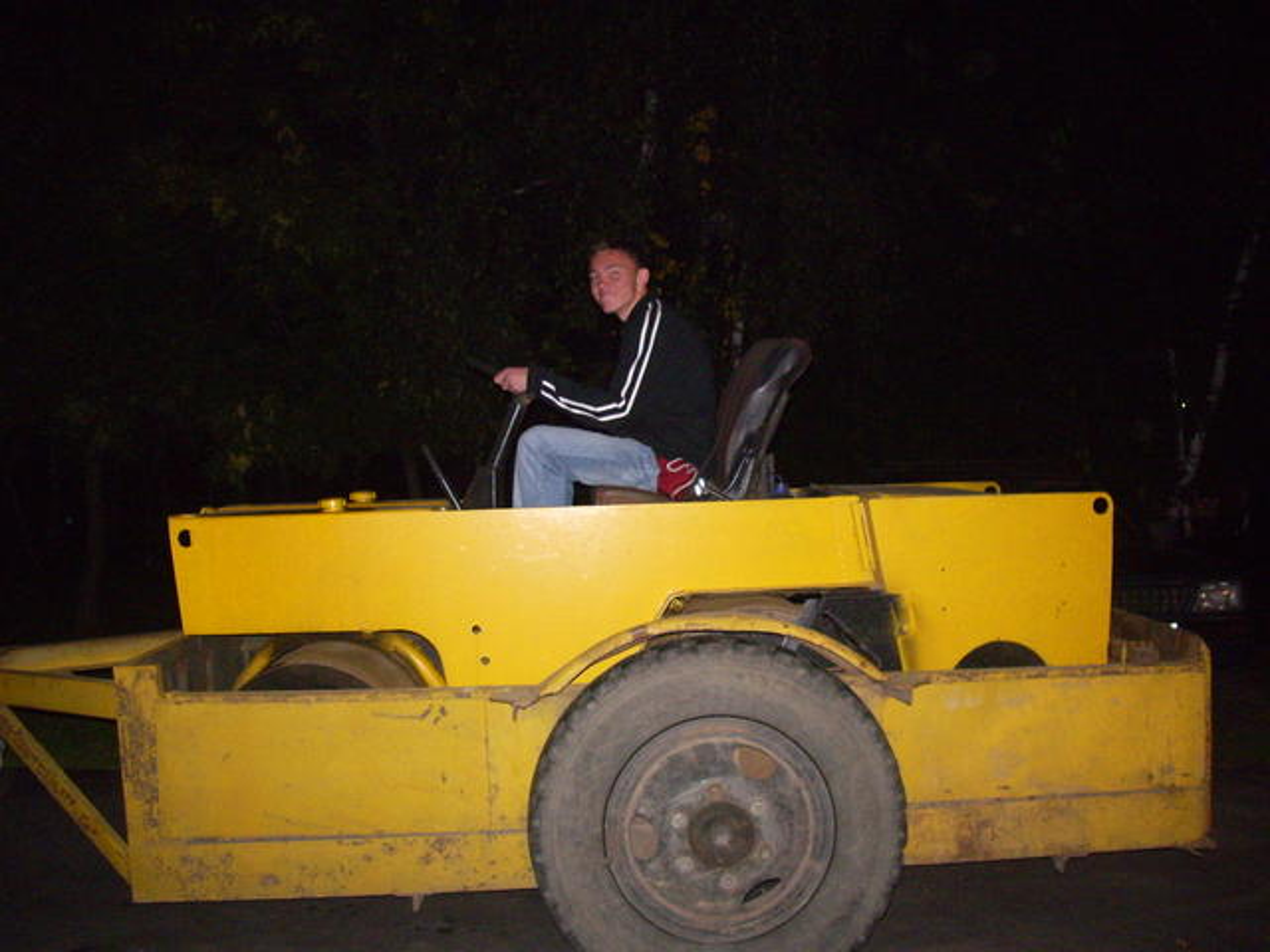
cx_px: 635
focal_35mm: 35
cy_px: 476
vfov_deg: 40.7
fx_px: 1284
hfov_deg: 52.6
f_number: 2.6
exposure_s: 1/40
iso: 320
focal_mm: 5.8
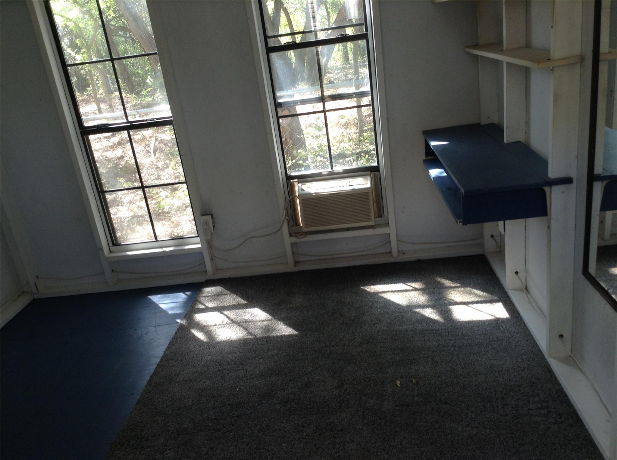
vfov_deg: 42.8
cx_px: 308
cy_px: 230
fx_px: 587
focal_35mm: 33
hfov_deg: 55.4
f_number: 2.4
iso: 32
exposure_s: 1/60
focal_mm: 3.3
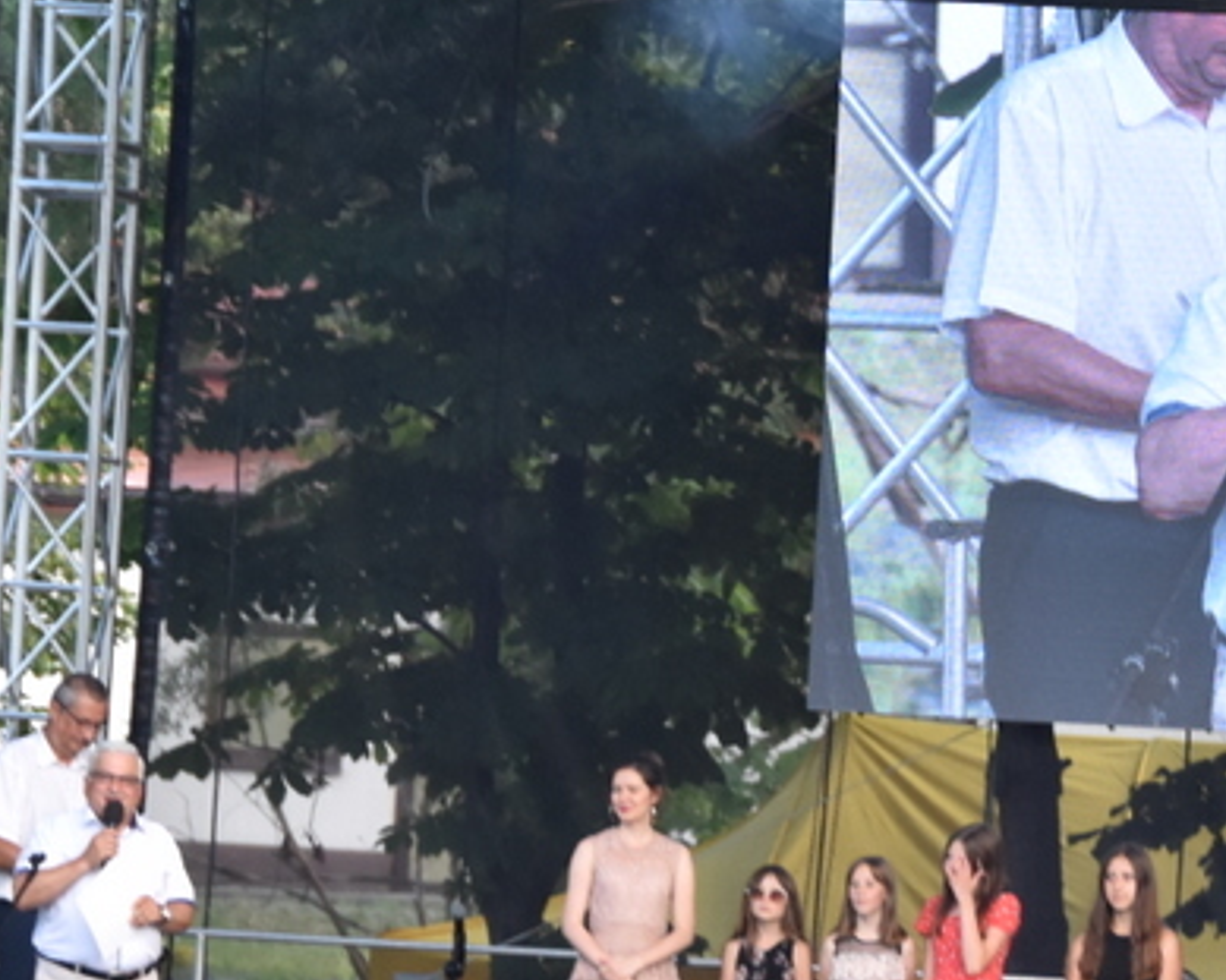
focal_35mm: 356
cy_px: 860
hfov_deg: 5.4
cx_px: 968
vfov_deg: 4.3
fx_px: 12914
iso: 800
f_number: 5
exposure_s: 1/125
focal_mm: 82
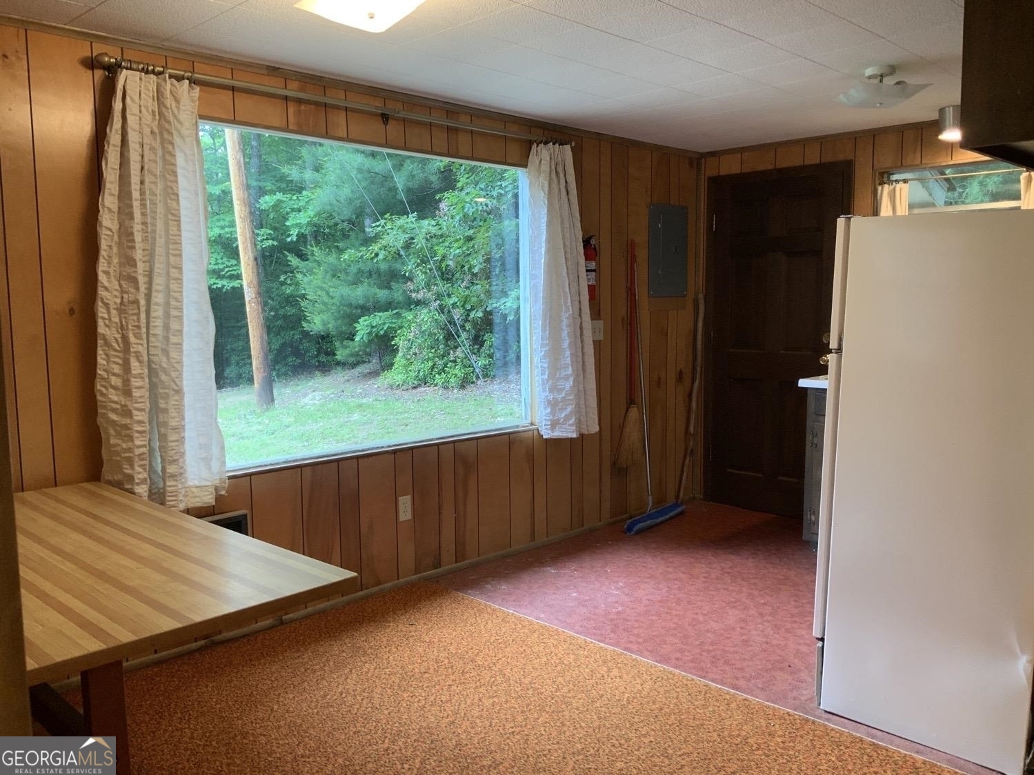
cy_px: 388
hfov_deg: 61.7
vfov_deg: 48.2
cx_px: 517
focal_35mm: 29
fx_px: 866
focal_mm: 3
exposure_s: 1/60
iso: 64
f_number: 1.8
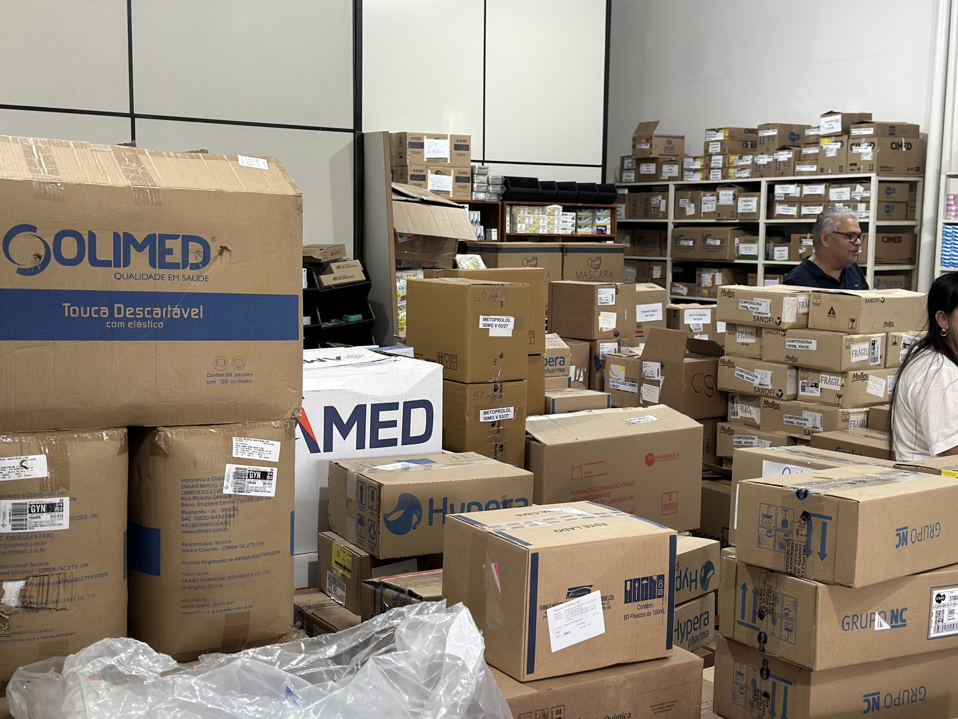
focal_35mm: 48
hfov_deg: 39.7
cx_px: 479
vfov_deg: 30.3
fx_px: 1328
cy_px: 360
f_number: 1.78
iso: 250
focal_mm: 6.86
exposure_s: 1/60
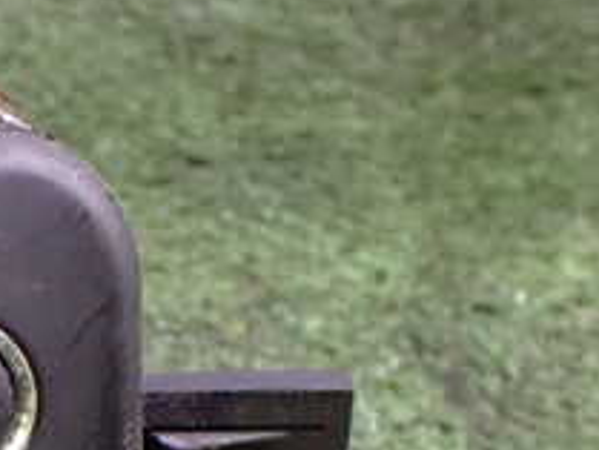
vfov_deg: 16.3
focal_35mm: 86
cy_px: 576
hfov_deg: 20.5
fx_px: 1489
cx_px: -209
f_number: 2.3
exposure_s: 1/30
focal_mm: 5.4
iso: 1250
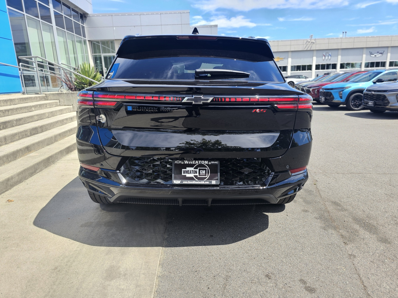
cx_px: 199
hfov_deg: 73.9
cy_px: 149
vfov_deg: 58.9
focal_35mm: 23
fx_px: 264
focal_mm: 6.3
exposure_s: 1/260
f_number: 1.7
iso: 10
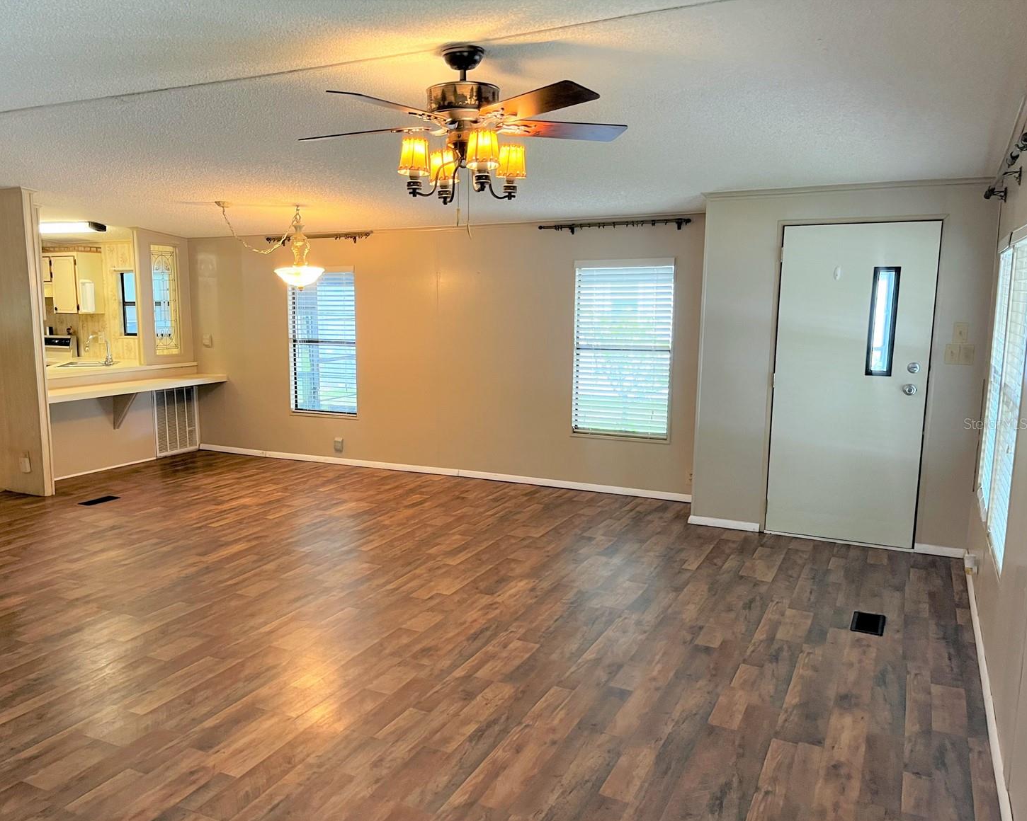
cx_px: 464
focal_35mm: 28
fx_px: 851
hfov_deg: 62.1
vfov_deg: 51.5
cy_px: 423
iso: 160
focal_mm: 5.1
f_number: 1.6
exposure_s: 1/60
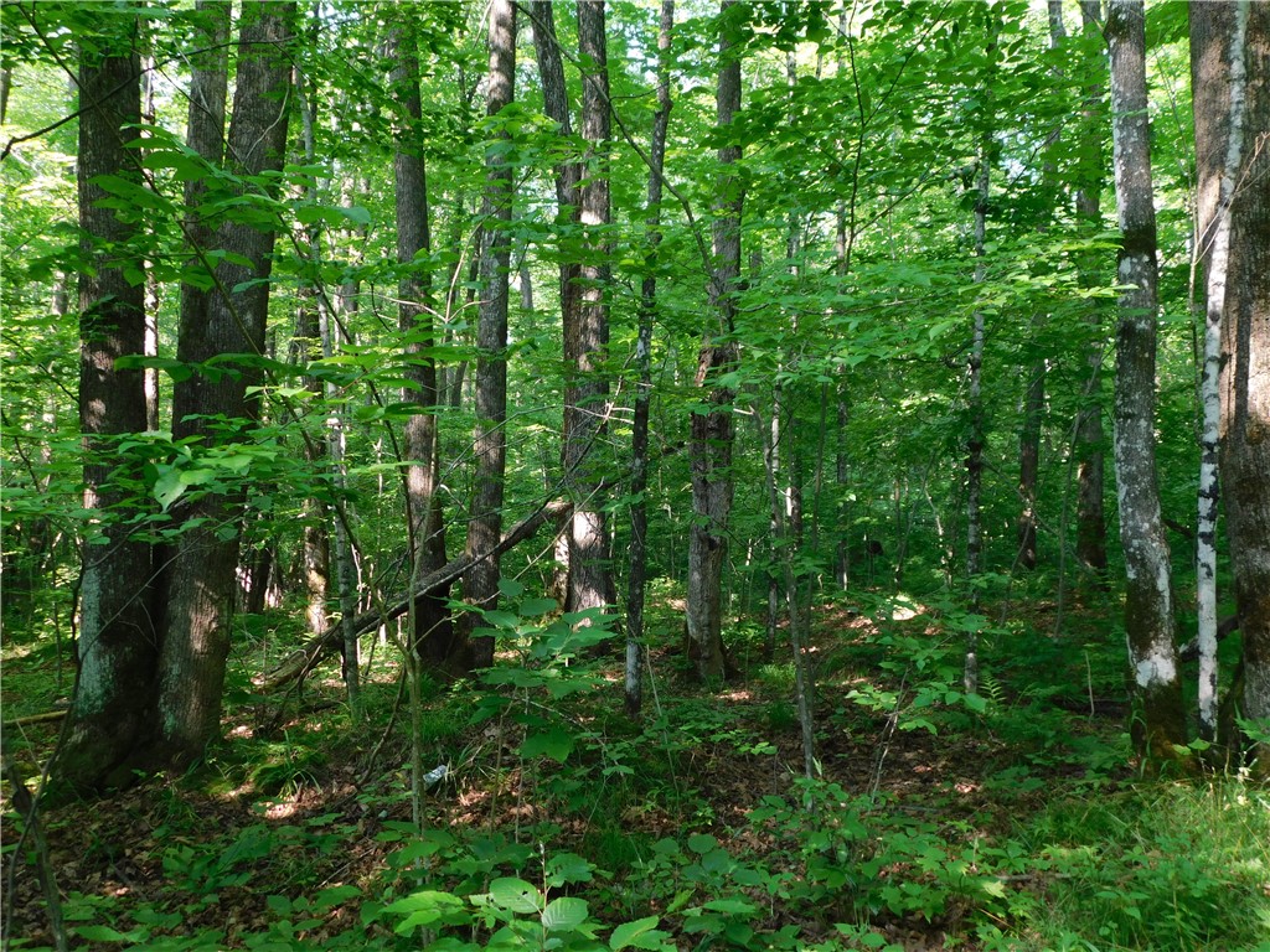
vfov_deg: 46.8
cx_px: 635
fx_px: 1101
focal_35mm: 30
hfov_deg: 60.0
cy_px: 476
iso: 125
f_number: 3.2
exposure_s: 1/30
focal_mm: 5.3
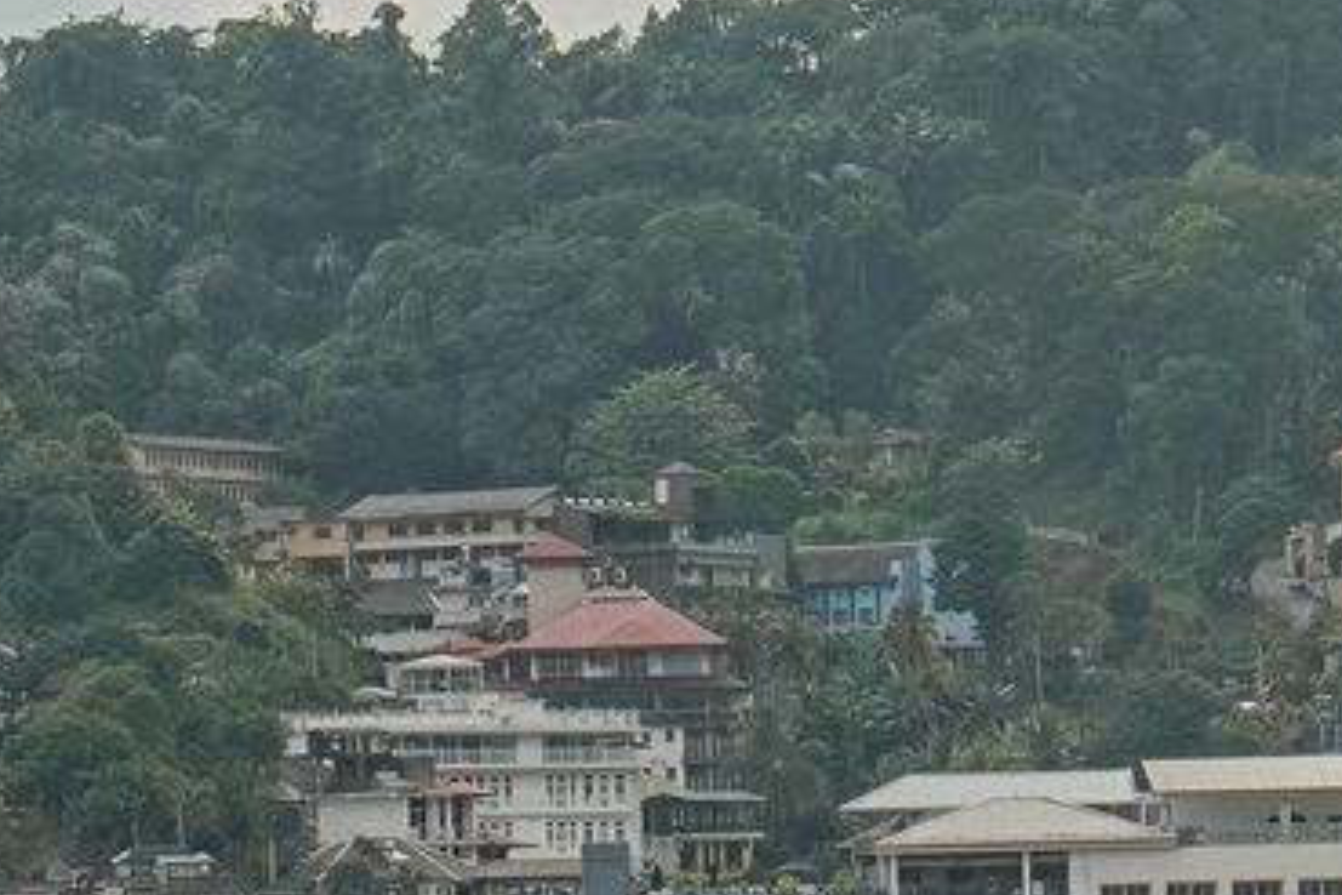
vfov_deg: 6.4
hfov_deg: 9.8
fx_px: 7828
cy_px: 1521
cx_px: 822
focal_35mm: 210
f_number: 9
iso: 400
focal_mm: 31
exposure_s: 1/400
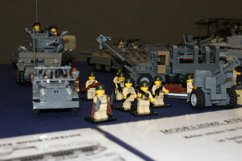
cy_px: 80
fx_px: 353
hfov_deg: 37.9
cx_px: 121
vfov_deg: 25.7
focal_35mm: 52
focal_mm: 35
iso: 400
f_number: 5.6
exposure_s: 1/60
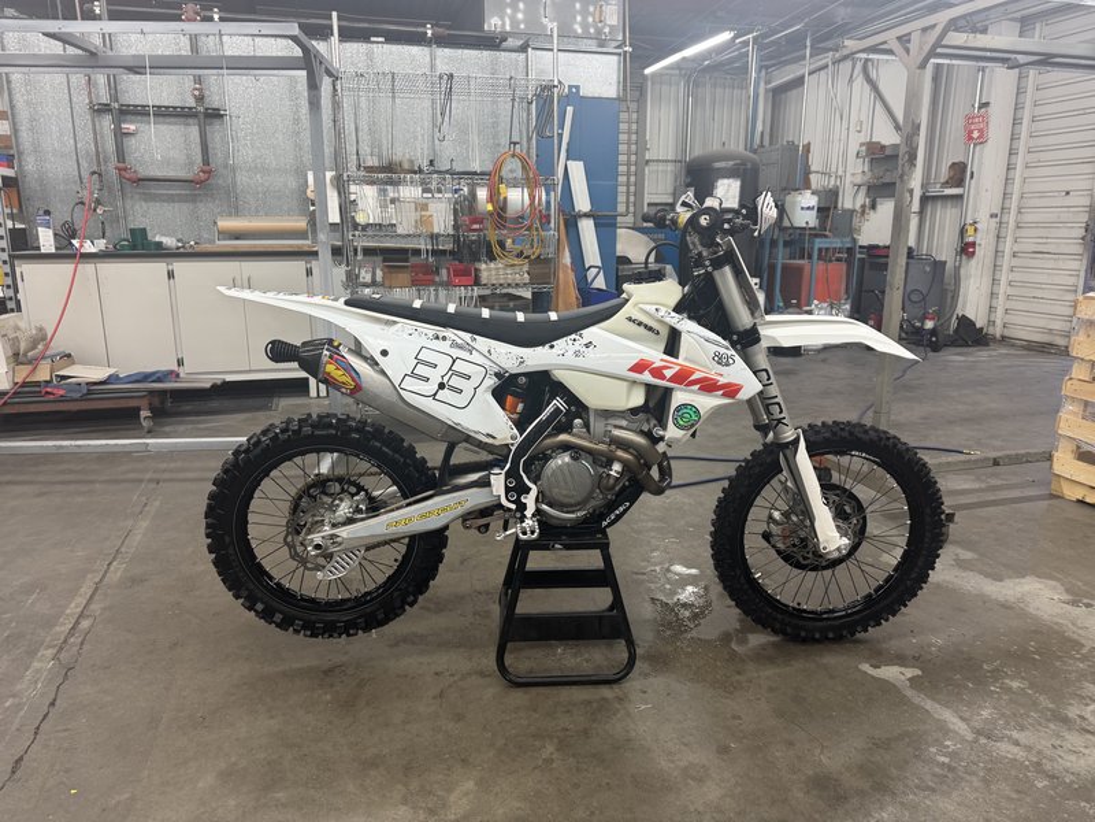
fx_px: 759
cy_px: 411
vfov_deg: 56.8
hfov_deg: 71.6
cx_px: 548
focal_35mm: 24
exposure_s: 1/60
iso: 125
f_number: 1.78
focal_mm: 6.76
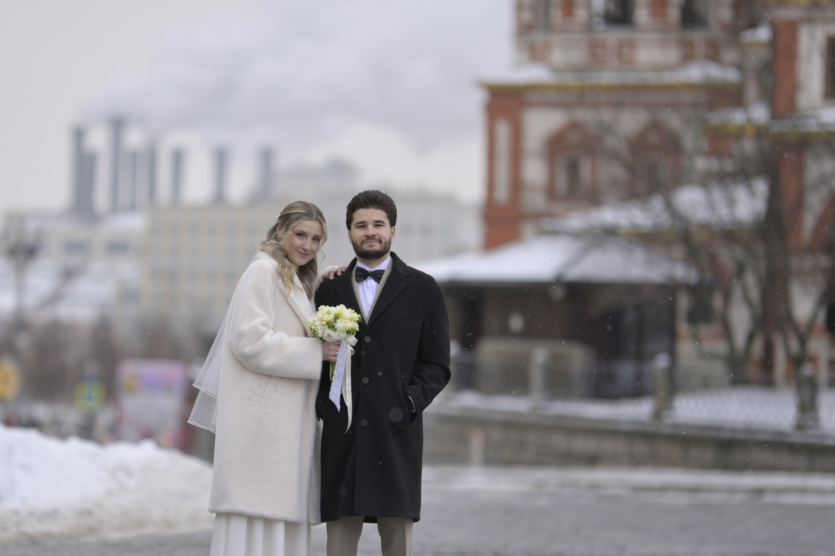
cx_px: 303
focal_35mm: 167
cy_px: 348
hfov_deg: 12.3
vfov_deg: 8.2
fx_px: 3871
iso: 100
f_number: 1.4
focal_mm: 105
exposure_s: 1/1500
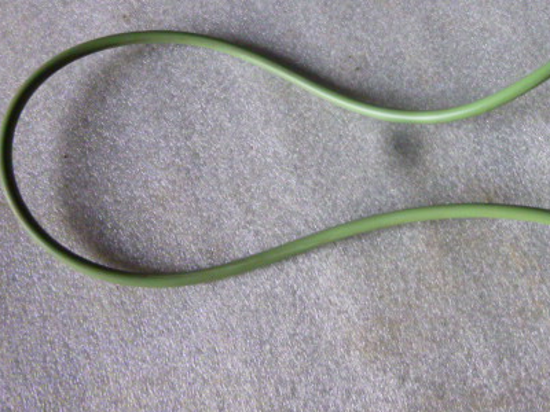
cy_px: 165
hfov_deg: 45.8
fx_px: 636
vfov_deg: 35.8
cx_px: 384
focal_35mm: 40
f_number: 3.1
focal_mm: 4.5
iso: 400
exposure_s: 1/40
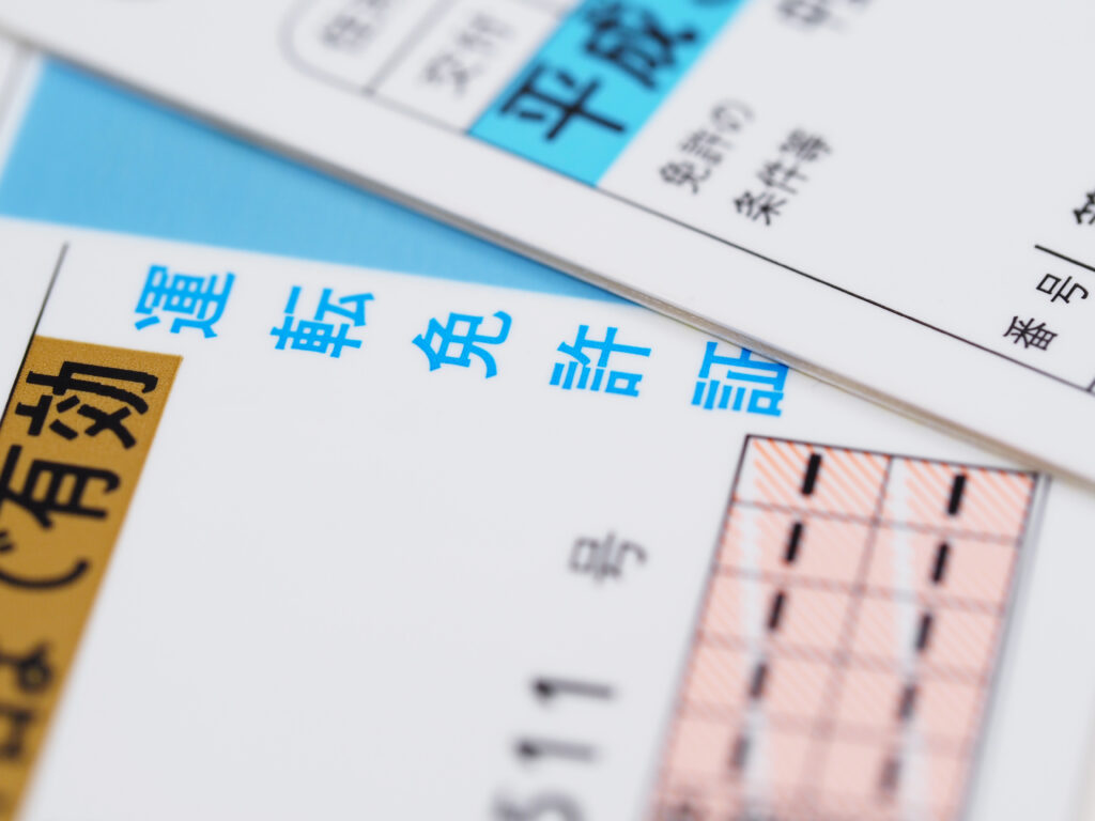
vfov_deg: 12.3
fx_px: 3796
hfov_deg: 16.4
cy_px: 410
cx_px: 548
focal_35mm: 120
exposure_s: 1/5
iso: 200
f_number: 4
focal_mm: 60
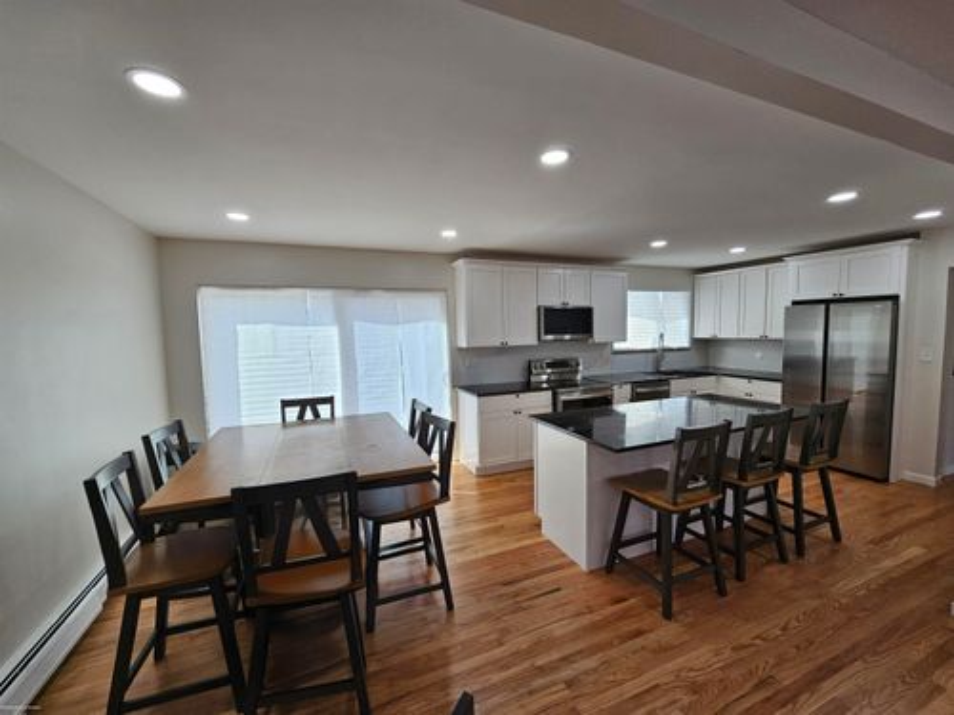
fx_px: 358
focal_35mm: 13
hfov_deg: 106.2
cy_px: 358
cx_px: 477
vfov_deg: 89.9
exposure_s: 1/120
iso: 64
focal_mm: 2.2
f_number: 2.2
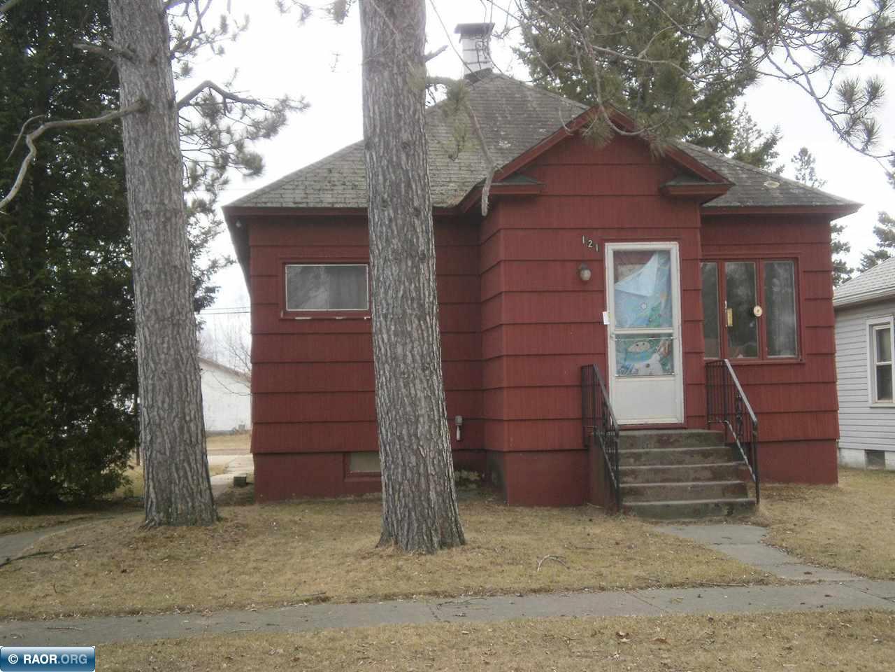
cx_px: 448
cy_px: 336
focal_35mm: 51
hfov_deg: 37.5
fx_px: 1319
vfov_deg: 28.6
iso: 100
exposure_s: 1/250
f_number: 3.8
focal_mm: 9.05
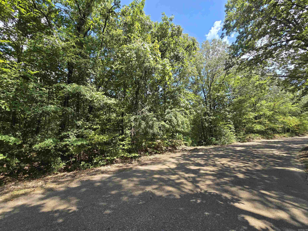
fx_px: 116
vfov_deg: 89.9
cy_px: 116
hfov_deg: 106.2
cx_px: 154
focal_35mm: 13
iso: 50
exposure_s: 1/758
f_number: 2.2
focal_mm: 2.2
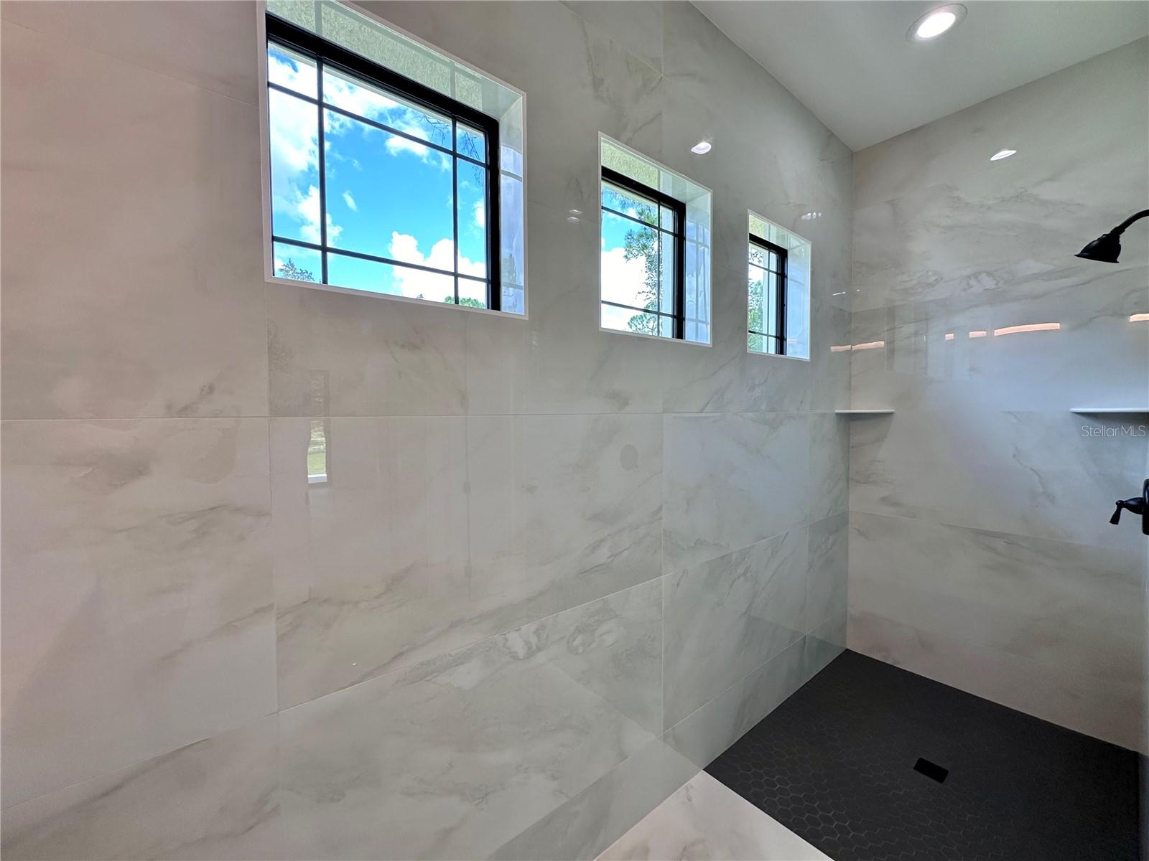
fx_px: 465
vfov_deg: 85.7
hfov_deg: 102.1
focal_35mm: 14
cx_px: 574
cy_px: 430
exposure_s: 1/120
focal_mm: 2.22
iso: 50
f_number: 2.2
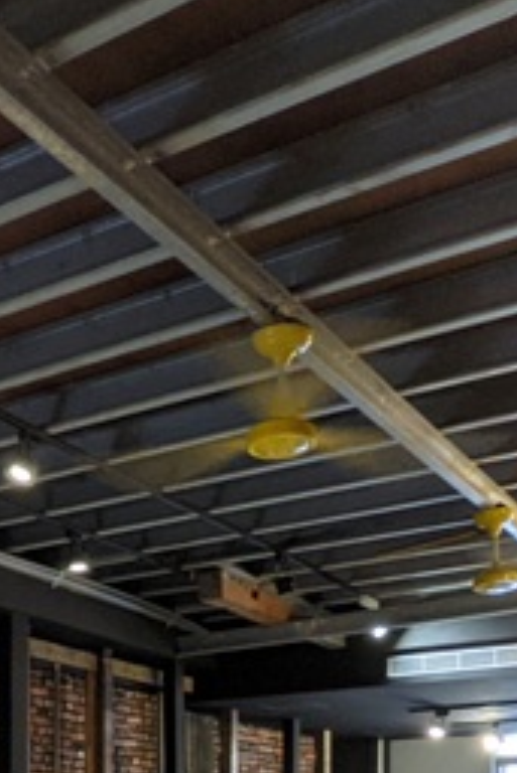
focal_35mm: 52
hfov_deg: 24.7
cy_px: 827
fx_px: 1119
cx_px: -12
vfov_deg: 33.7
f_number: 2.2
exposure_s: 1/24
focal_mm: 2.22
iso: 160
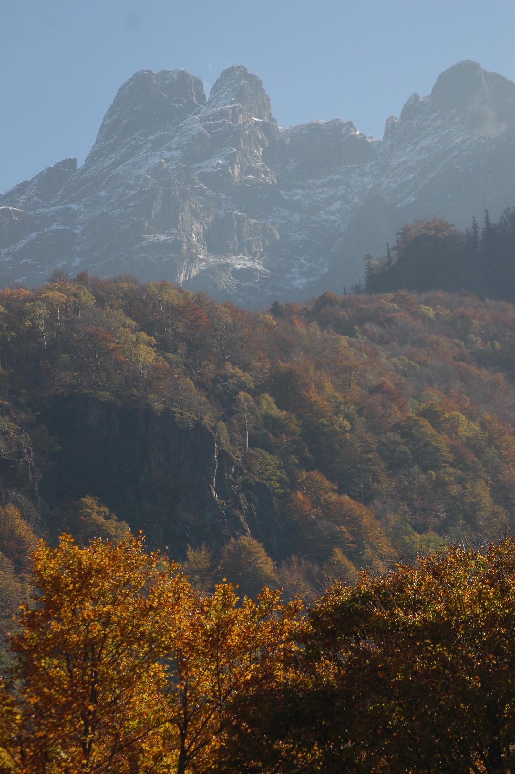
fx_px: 3064
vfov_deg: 14.4
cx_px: 258
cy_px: 387
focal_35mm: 142
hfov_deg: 9.6
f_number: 5
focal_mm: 95
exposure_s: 1/1600
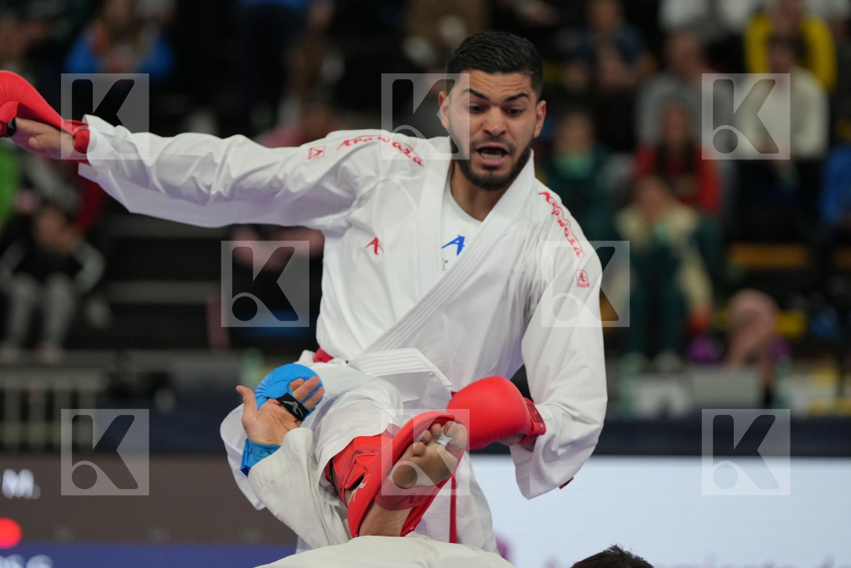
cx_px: 426
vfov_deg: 5.2
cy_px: 284
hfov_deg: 7.9
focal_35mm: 262
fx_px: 6193
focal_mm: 175
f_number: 2.8
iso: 1600
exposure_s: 1/1000
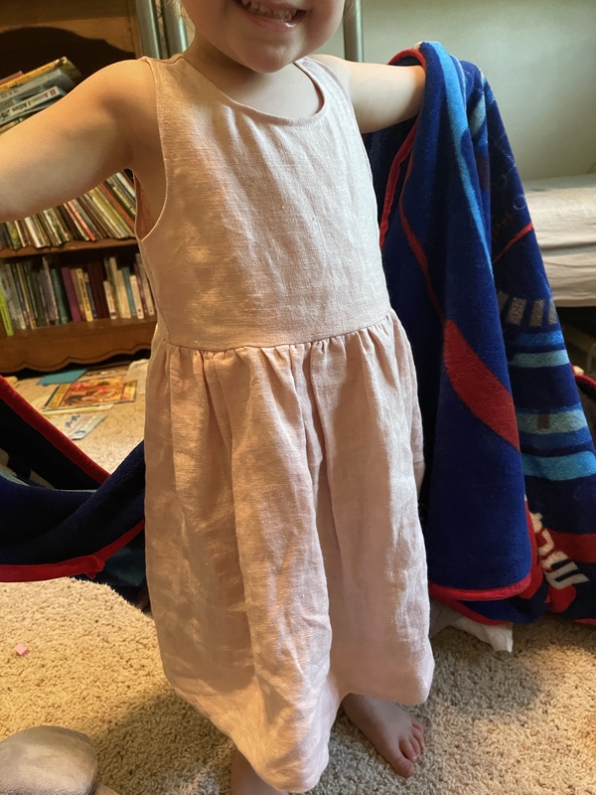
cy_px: 398
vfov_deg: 67.3
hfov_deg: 53.1
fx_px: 597
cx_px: 298
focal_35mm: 26
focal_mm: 5.1
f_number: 1.6
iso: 640
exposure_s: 1/40
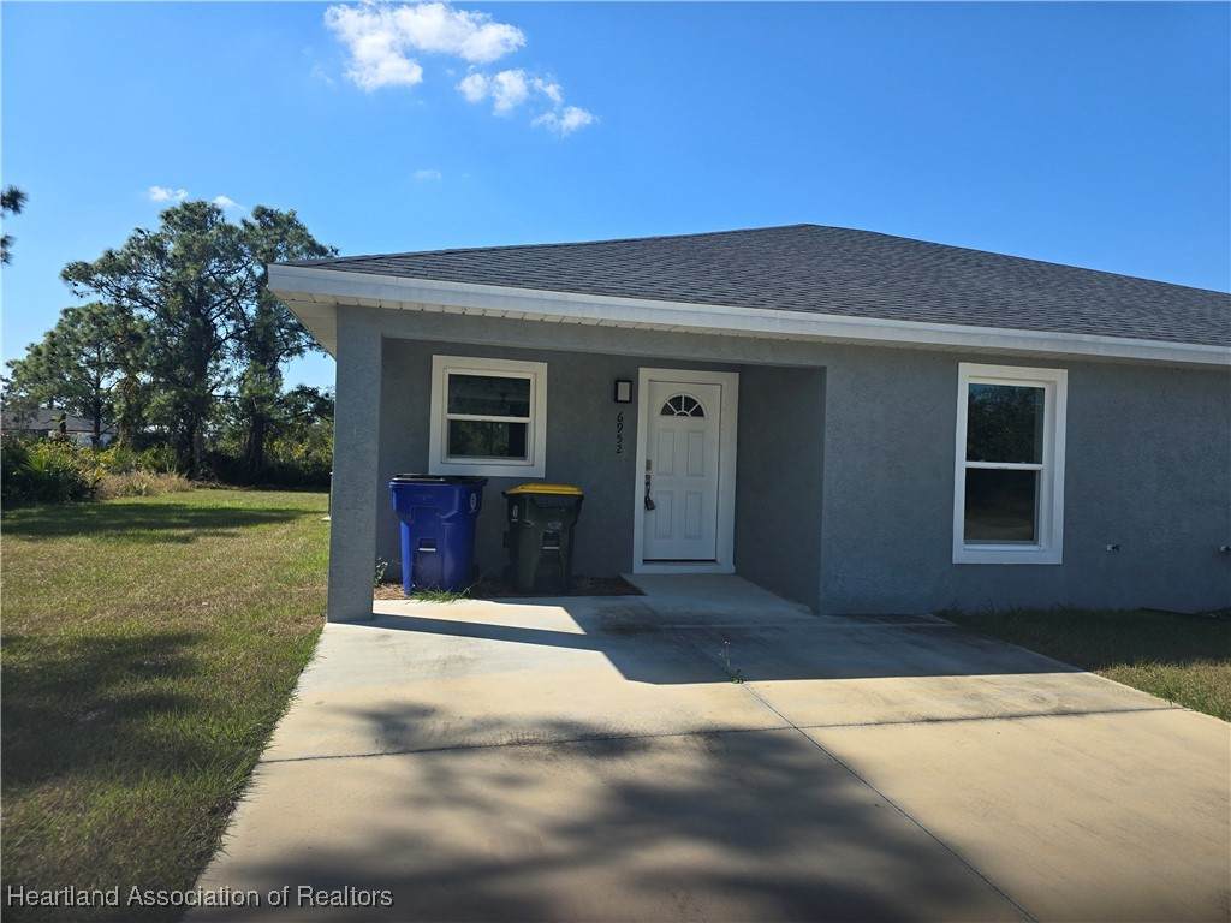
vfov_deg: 58.9
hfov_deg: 73.9
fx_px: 818
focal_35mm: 23
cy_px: 462
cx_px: 616
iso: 12
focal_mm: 6.3
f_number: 1.7
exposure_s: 1/726
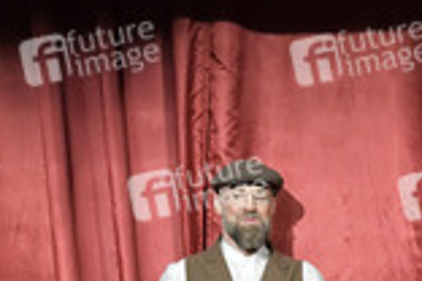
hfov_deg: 7.0
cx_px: 396
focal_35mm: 295
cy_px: 392
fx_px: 3458
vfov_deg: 4.6
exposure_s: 1/160
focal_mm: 102
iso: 3200
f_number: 5.6
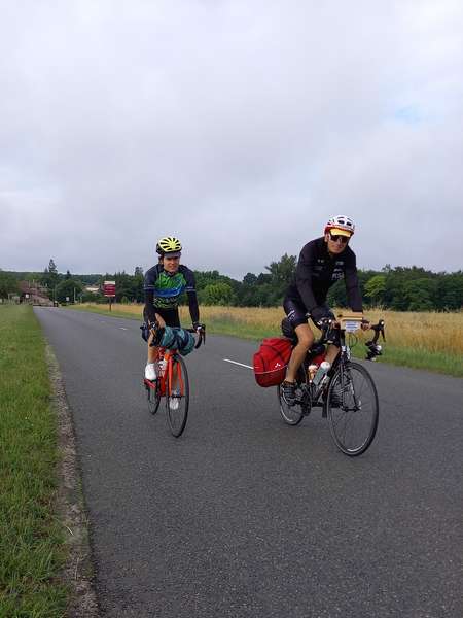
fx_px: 446
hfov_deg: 54.9
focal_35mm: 25
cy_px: 309
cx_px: 232
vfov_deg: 69.4
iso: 50
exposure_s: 1/631
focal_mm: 4.6
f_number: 2
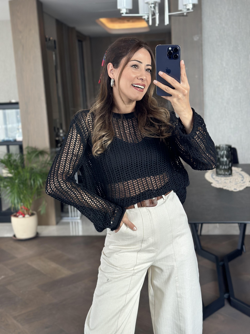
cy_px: 167
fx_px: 462
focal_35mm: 48
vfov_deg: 39.7
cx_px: 125
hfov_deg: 30.3
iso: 125
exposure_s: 1/110
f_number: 1.78
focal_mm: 6.86
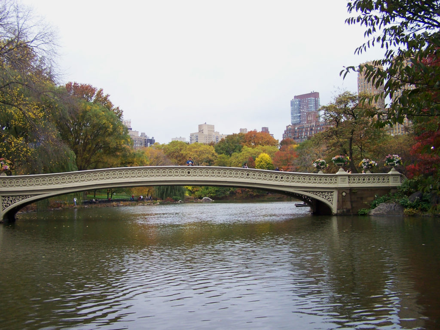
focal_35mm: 38
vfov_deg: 37.7
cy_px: 165
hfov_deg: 49.0
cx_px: 220
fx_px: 483
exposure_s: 1/180
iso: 80
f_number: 2.8
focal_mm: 6.3
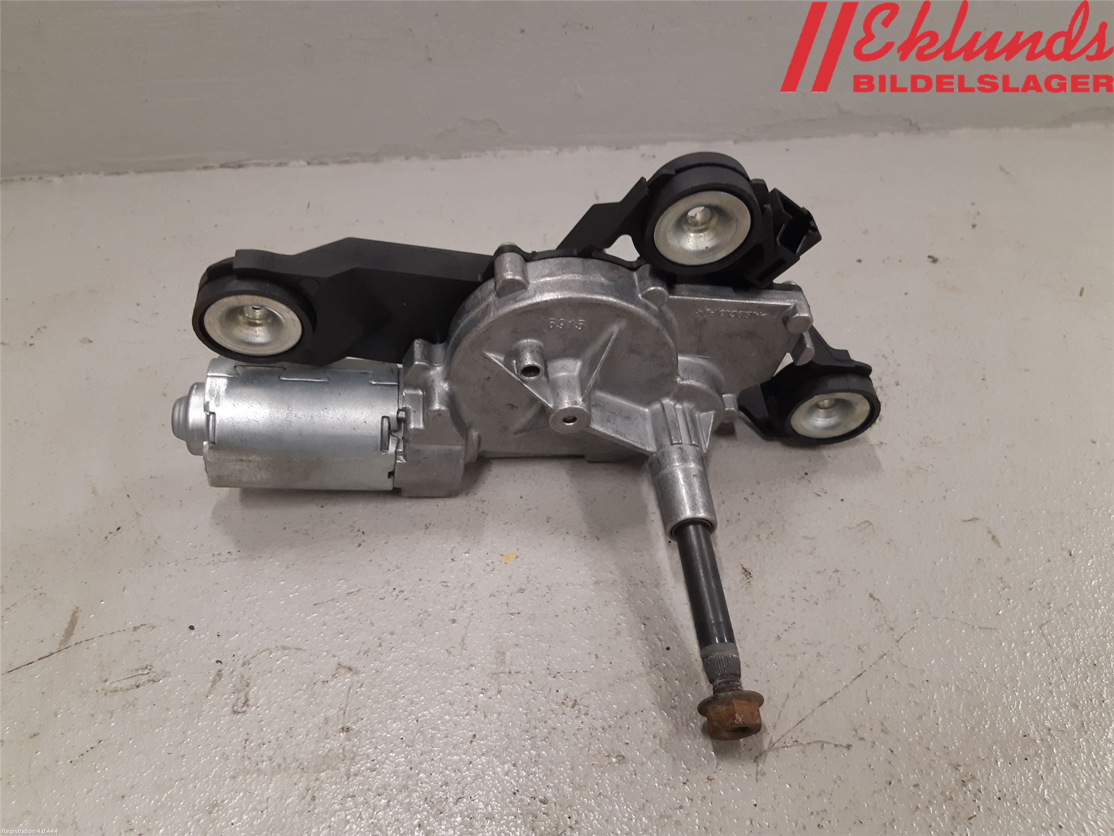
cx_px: 557
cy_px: 418
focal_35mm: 26
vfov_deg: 53.1
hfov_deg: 67.3
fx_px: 837
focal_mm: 3.93
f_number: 1.7
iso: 160
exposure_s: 1/50
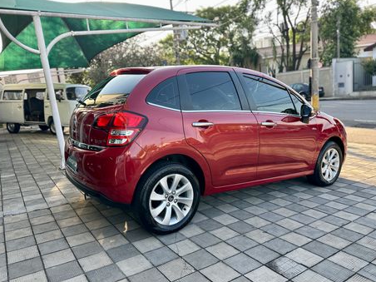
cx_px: 189
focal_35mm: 25
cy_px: 138
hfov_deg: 69.4
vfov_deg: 54.9
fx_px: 272
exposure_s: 1/322
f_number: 1.78
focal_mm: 6.86
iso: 80
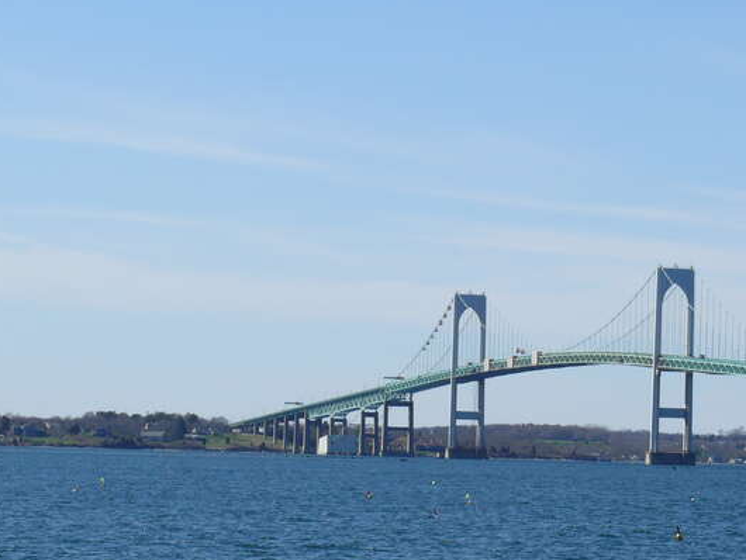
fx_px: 3902
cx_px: 555
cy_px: 407
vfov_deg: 8.2
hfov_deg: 10.9
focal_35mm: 181
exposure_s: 1/500
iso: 100
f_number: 7.1
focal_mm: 25.4
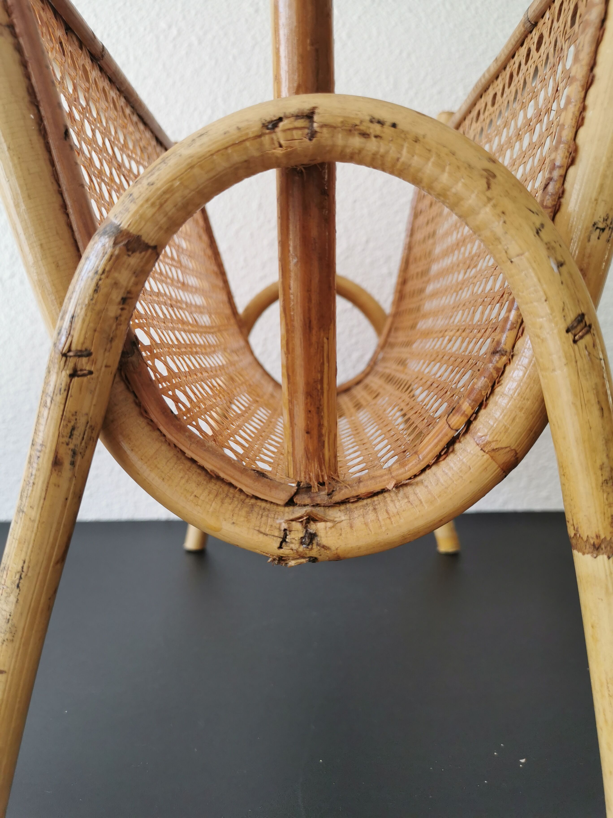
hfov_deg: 51.4
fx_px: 638
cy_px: 409
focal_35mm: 27
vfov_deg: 65.3
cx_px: 306
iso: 64
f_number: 1.8
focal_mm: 5.58
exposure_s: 1/100
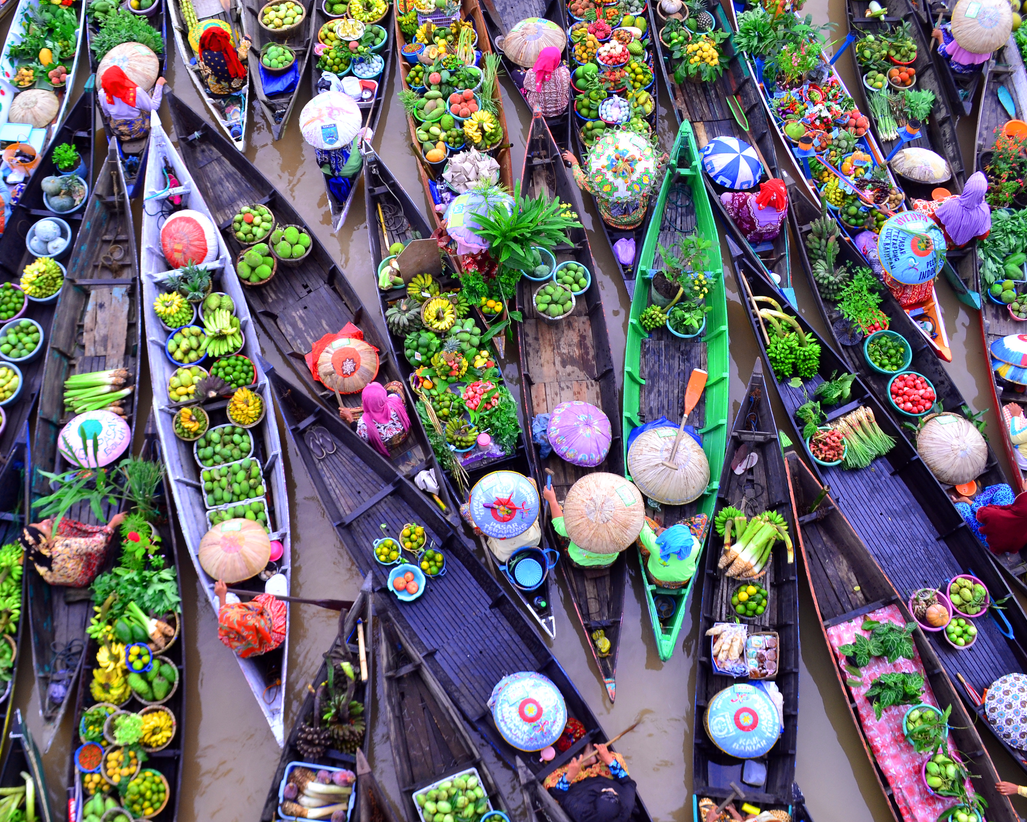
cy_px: 412
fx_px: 942
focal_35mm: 31
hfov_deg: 57.1
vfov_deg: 47.1
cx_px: 469
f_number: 7.1
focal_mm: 18
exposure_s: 1/40
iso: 400
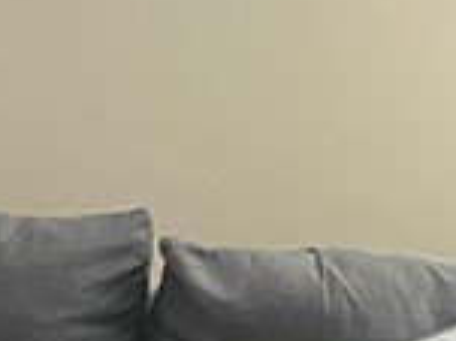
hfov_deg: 8.9
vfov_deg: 8.4
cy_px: 338
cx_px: -981
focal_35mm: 176
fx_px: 2317
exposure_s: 1/40
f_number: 1.6
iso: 500
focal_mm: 4.2
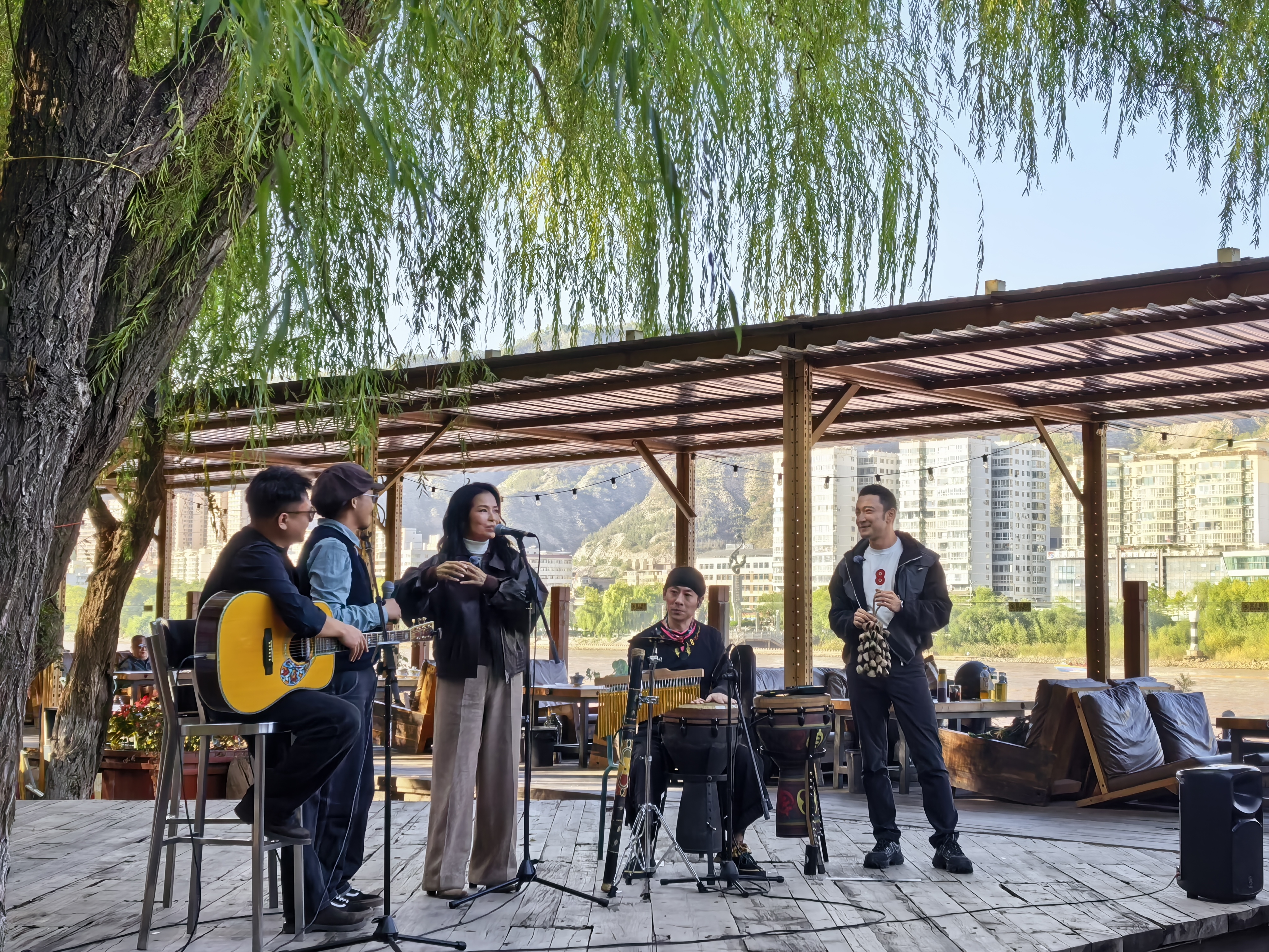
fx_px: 1943
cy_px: 476
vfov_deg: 27.5
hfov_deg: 36.2
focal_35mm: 53
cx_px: 634
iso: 50
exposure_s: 1/1152
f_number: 2
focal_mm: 8.5
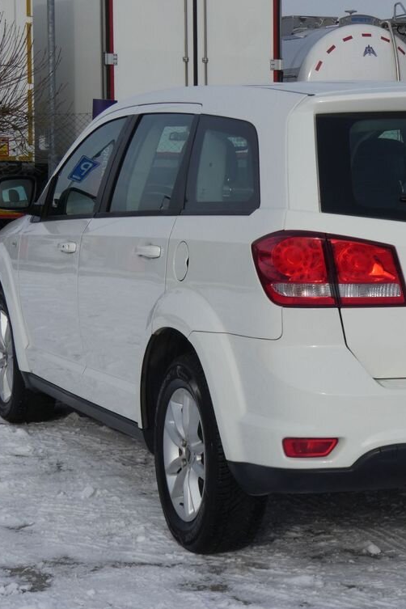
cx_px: 352
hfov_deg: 13.7
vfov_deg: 20.6
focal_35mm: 99
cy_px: 310
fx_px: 1675
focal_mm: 12.5
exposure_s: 1/500
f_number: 5.6
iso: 80
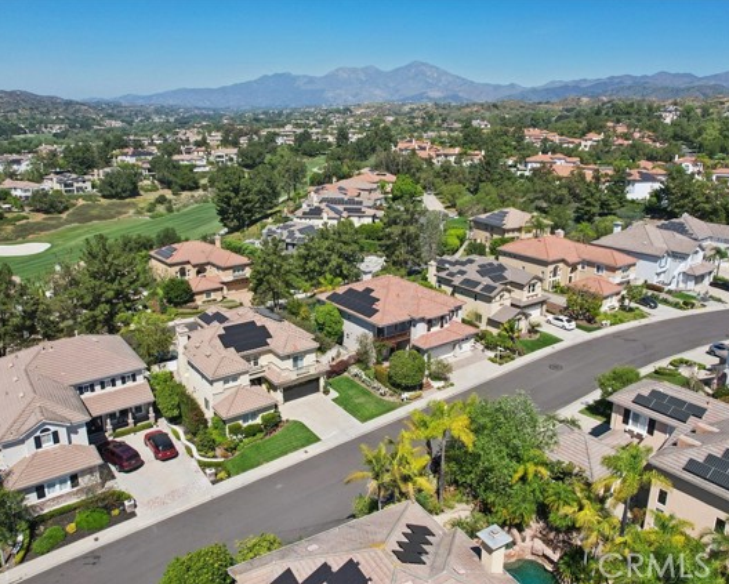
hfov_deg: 68.0
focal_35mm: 25
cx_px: 392
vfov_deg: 56.8
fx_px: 540
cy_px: 291
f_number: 2.8
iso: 120
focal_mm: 8.4
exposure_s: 1/2500
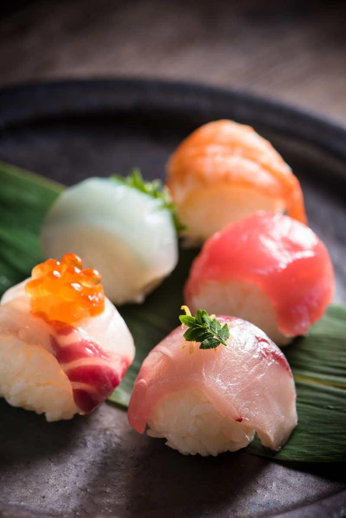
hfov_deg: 13.1
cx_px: 173
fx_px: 1512
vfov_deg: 19.4
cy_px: 259
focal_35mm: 105
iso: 640
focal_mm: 105
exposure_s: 1/200
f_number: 7.1
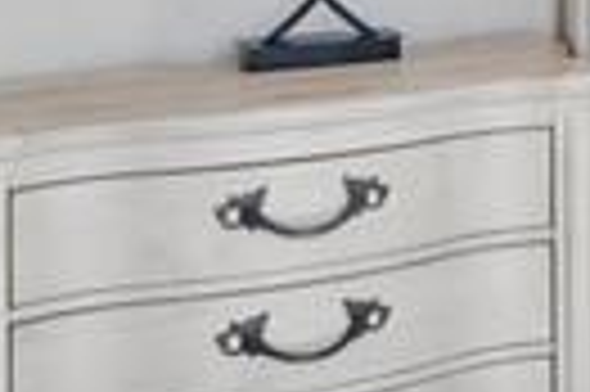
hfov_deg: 11.6
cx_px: 1680
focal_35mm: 117
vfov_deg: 11.1
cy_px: -248
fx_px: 1915
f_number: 8
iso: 800
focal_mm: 10
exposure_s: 1/80
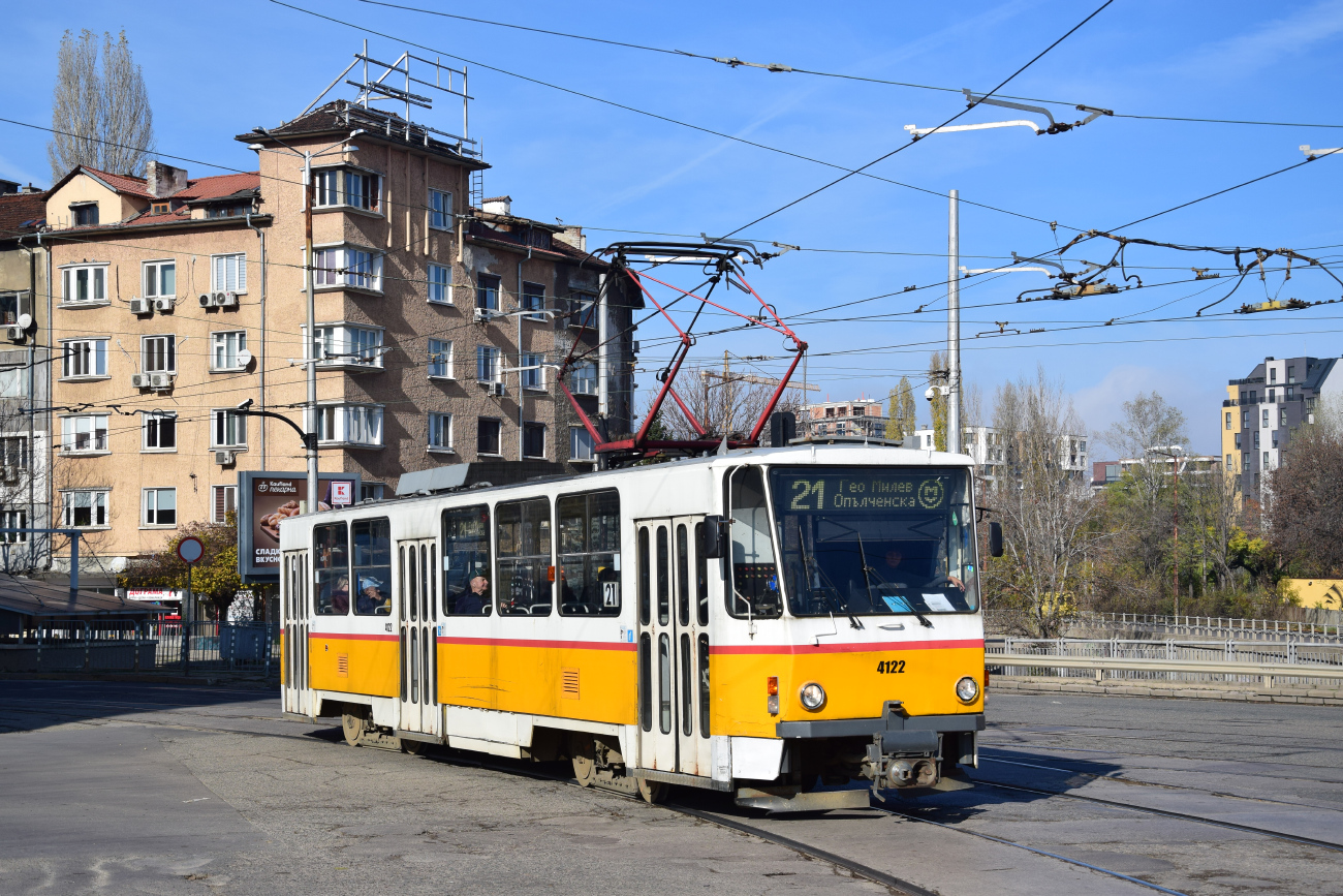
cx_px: 672
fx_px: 2238
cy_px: 448
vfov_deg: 22.6
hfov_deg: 33.4
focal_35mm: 60
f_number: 6.3
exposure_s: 1/1000
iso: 200
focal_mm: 40
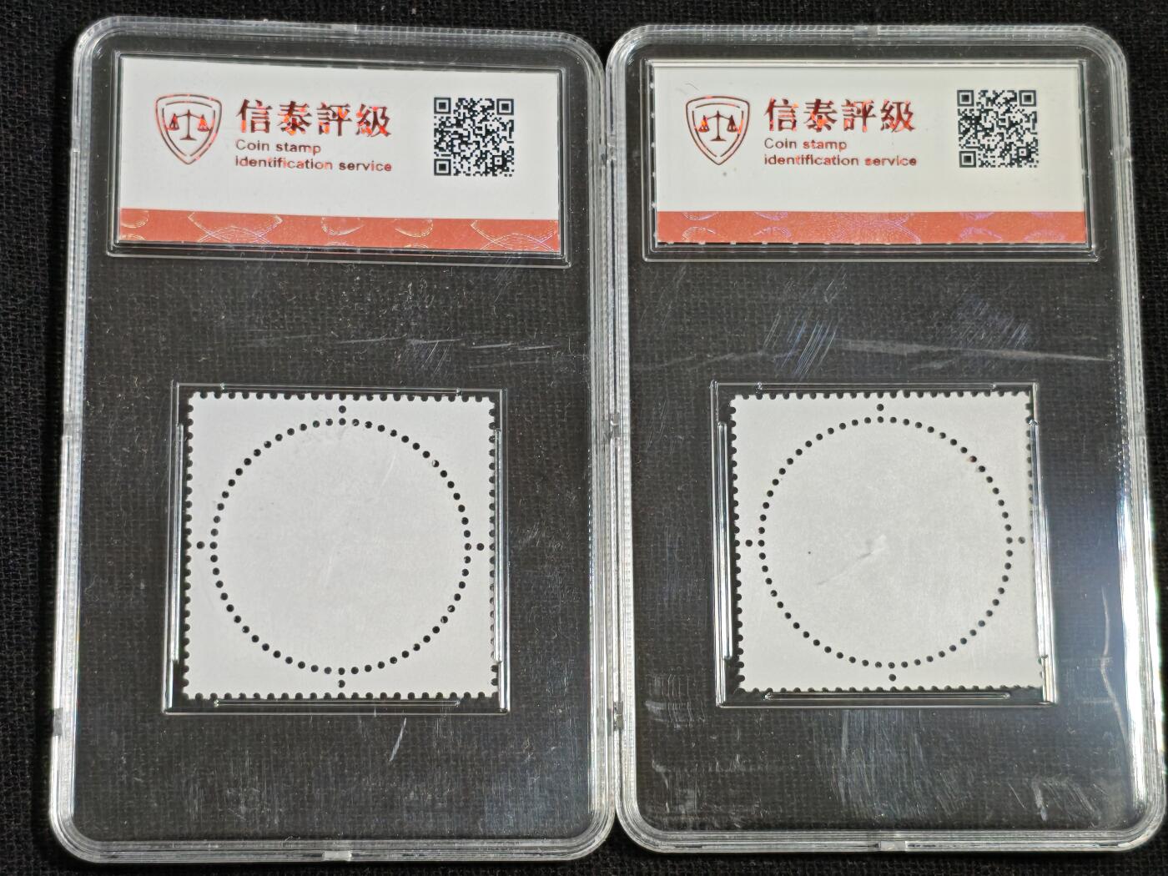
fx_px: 2564
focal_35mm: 76
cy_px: 438
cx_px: 584
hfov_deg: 25.7
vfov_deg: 19.4
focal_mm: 4.94
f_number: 1.5
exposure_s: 1/630
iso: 50
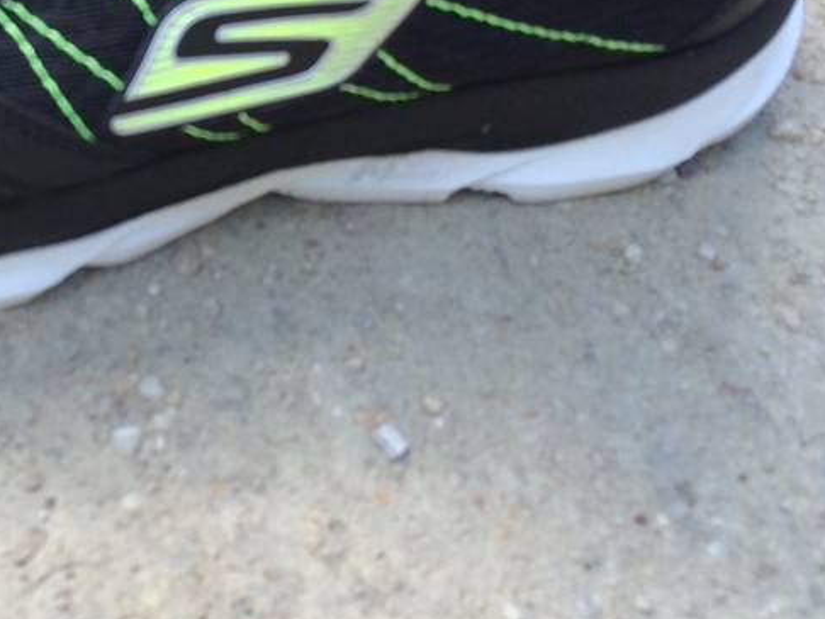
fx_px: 1884
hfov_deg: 23.9
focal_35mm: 79
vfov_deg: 18.3
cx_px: 46
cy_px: 42
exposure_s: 1/120
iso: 40
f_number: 2.2
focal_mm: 4.12
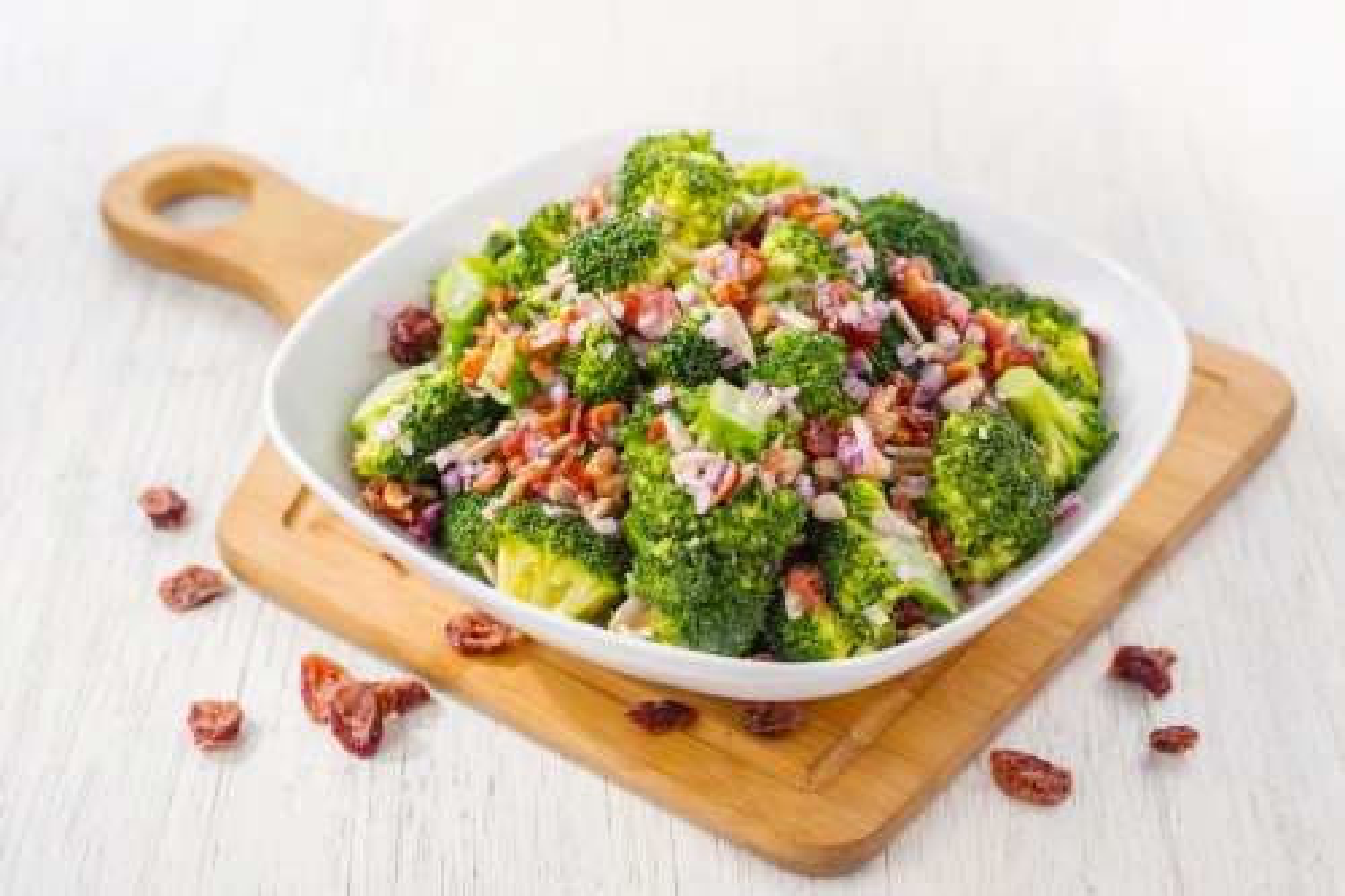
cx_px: 672
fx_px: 2801
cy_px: 448
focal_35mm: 75
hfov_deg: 27.0
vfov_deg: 18.2
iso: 100
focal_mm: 50
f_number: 5
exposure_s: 1/200
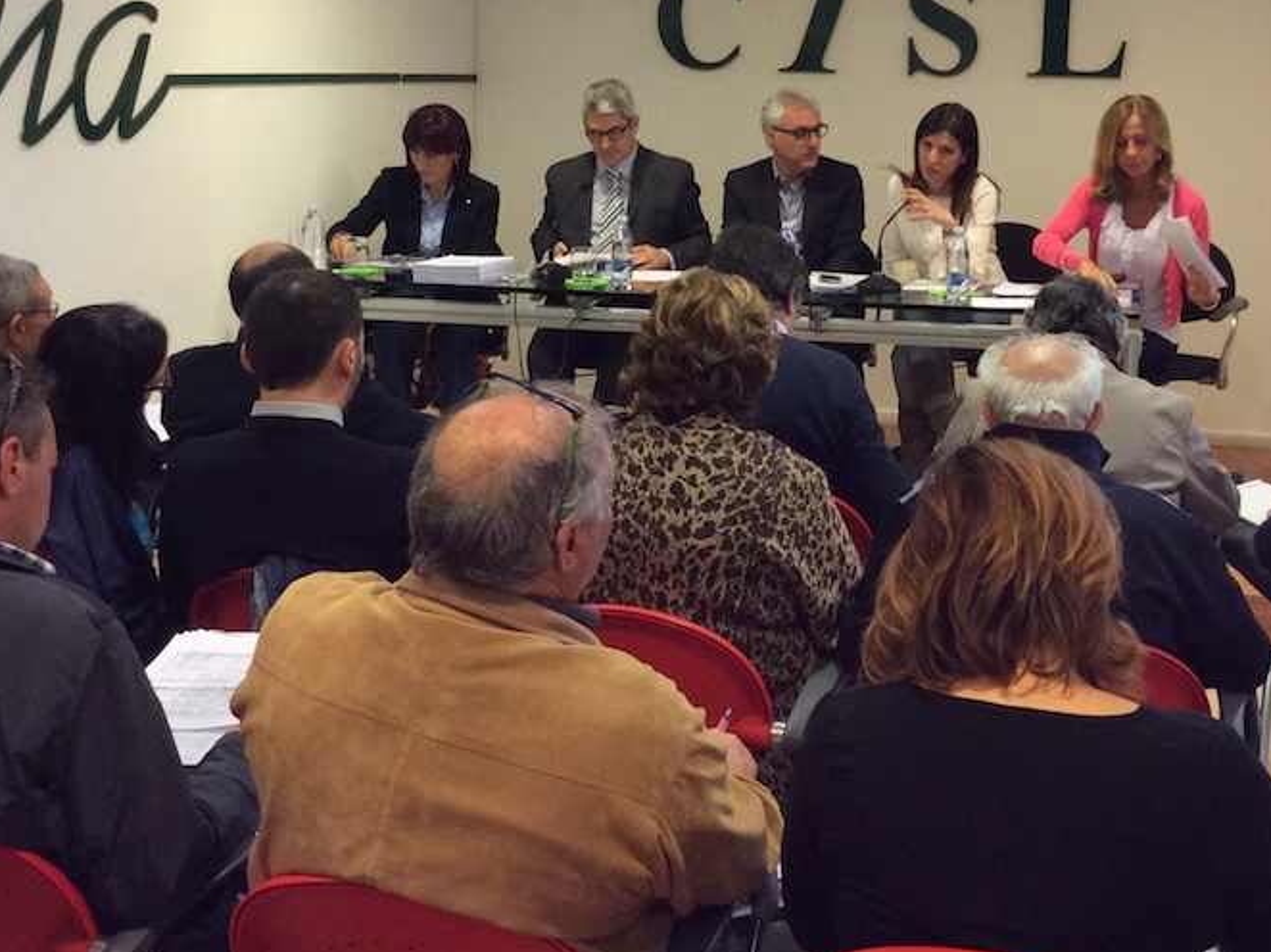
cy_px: 256
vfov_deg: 28.2
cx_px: 762
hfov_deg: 37.4
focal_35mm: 51
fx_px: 1872
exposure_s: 1/25
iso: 125
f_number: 2.4
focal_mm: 3.3
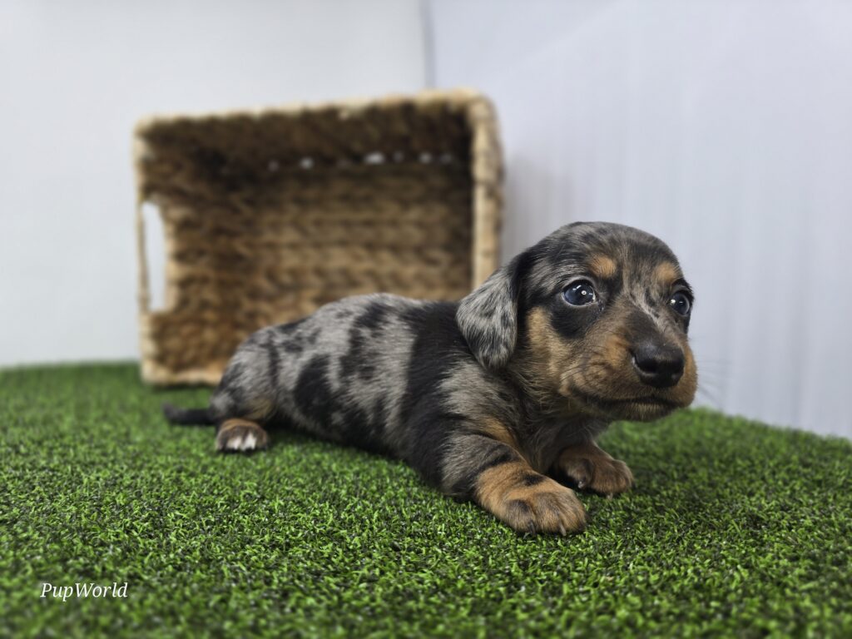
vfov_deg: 58.9
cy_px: 320
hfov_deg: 73.9
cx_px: 426
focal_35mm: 23
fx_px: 566
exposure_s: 1/120
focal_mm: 6.3
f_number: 1.7
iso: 50
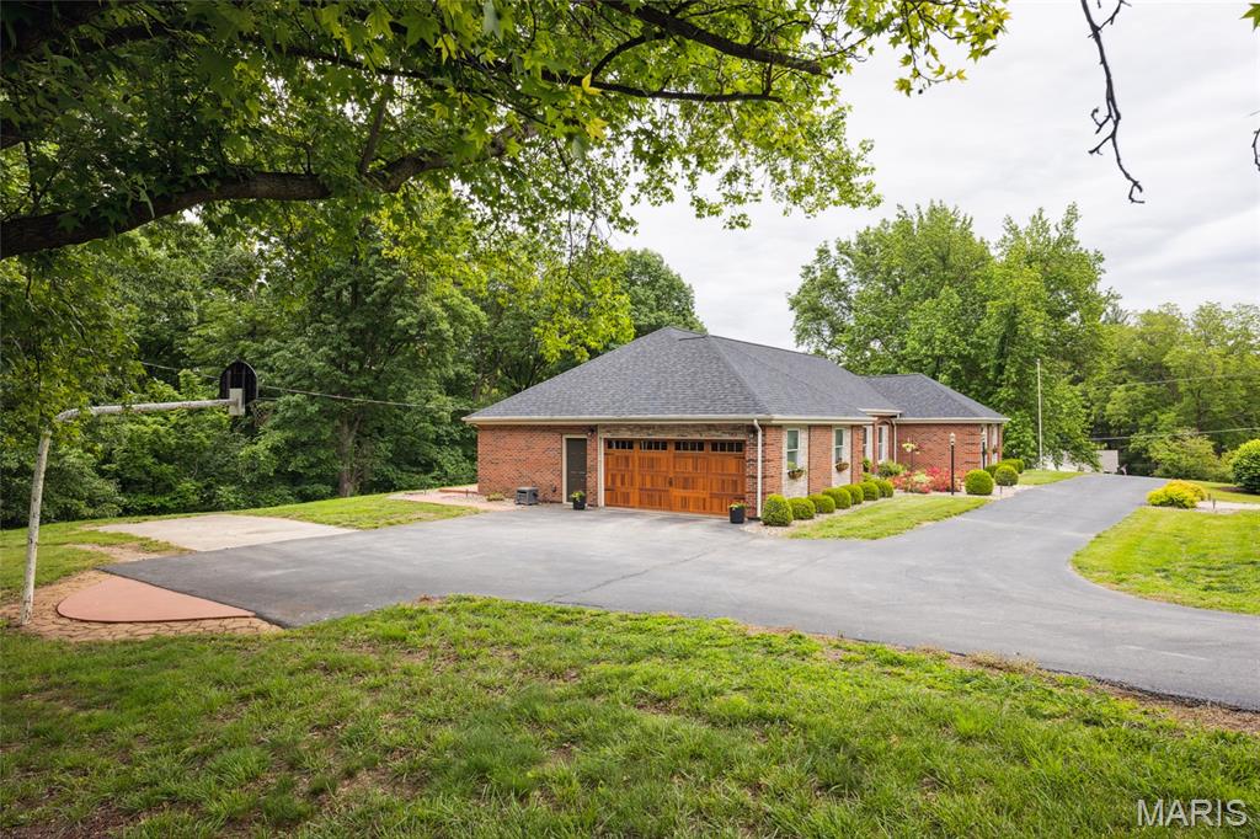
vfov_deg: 61.9
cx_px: 630
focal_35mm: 20
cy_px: 420
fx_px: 700
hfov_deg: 84.0
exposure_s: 1/250
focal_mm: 20
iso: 400
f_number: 8
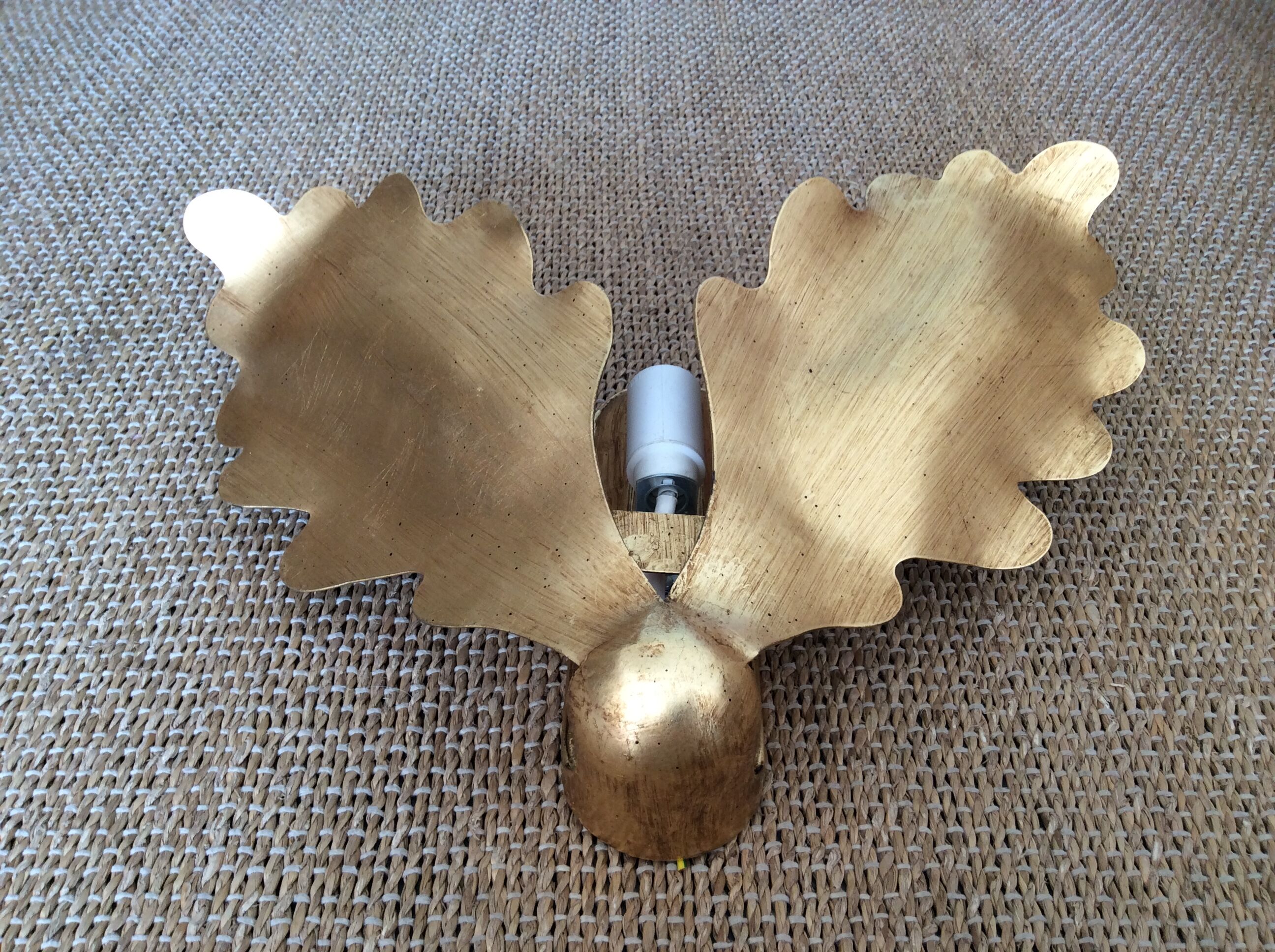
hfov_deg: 56.9
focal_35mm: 32
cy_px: 476
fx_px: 1177
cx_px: 638
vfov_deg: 44.1
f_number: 2.4
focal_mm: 3.3
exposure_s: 1/33
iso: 40
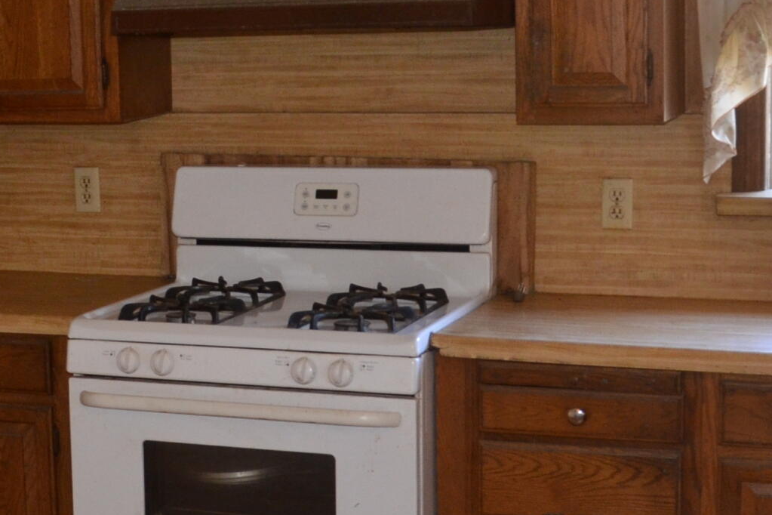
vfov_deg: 17.3
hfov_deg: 25.2
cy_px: 216
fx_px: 1694
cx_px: 154
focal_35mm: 79
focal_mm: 18
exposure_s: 1/60
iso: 800
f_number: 3.5
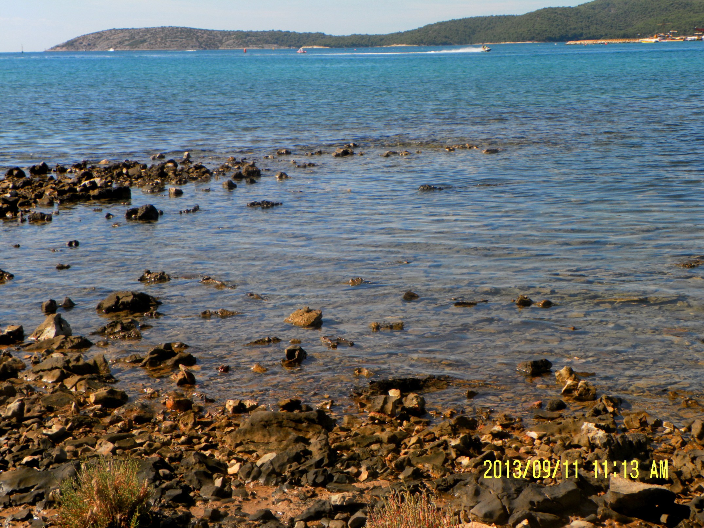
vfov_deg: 25.2
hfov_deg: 33.2
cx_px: 352
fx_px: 1180
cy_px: 264
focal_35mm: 58
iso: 80
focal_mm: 10.3
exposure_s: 1/320
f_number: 5.6
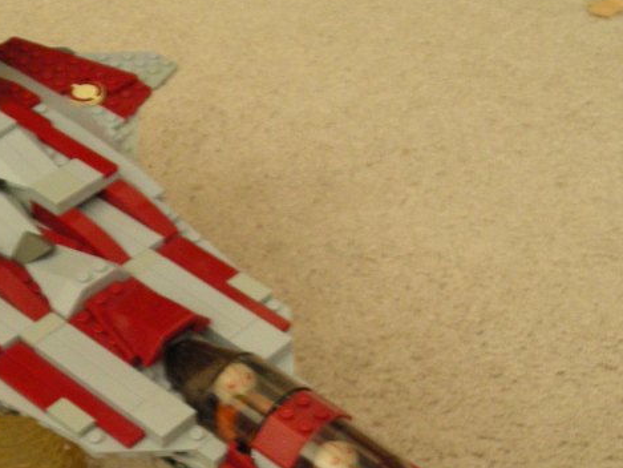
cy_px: 395
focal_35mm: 83
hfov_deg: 23.5
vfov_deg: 17.6
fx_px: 1494
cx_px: 219
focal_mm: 6.3
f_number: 3.2
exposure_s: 1/6.1
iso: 200
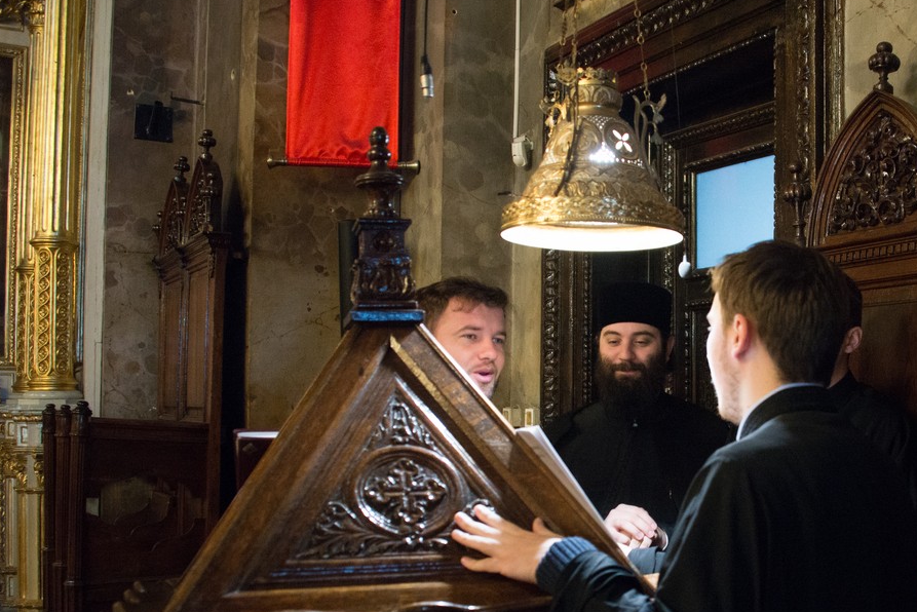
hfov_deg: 42.2
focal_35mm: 45
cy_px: 394
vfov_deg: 29.7
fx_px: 1147
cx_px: 697
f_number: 3.5
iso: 2000
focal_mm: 28
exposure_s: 1/60
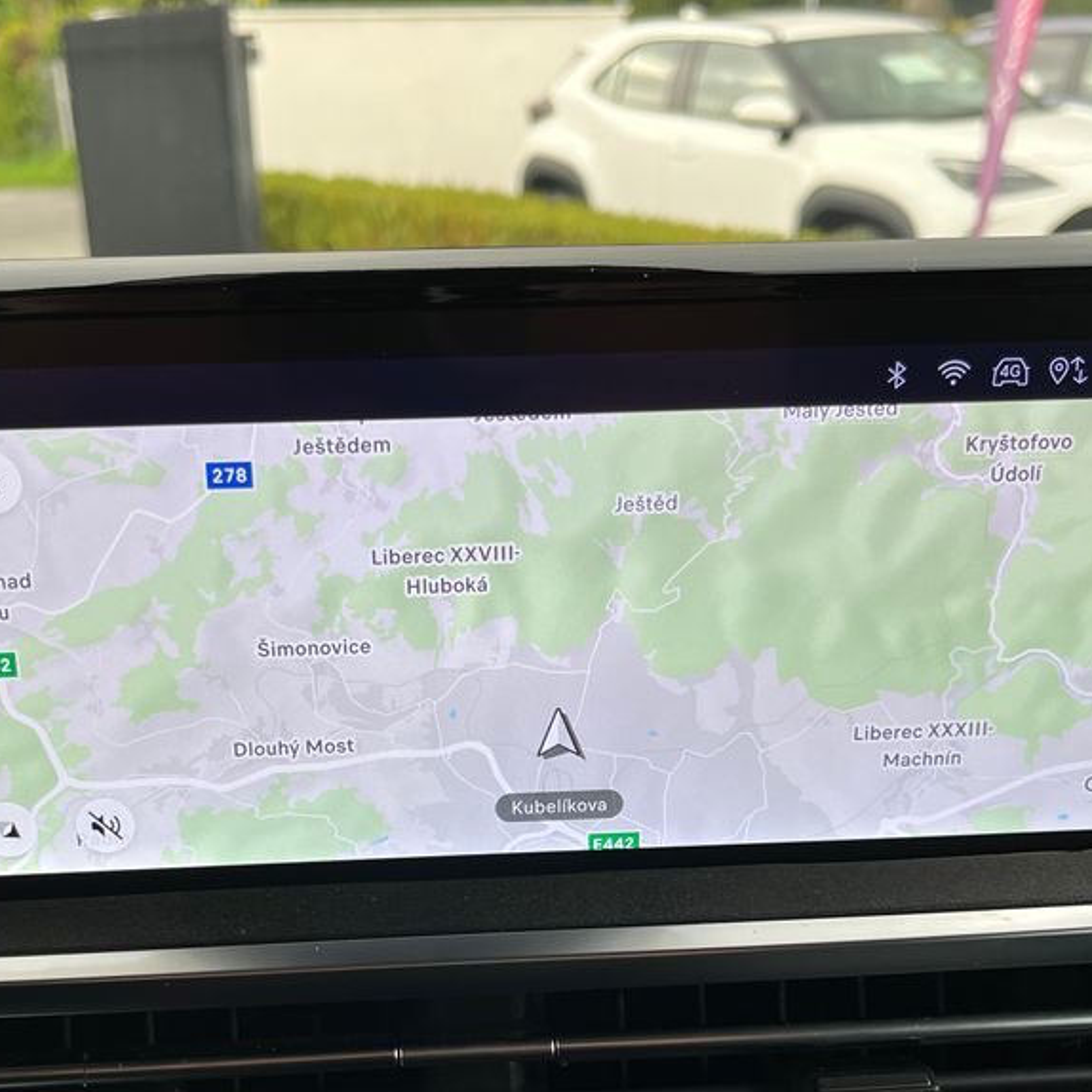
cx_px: 434
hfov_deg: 40.7
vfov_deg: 40.4
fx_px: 1463
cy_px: 729
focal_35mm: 41
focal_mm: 5.1
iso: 50
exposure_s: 1/438
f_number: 1.6
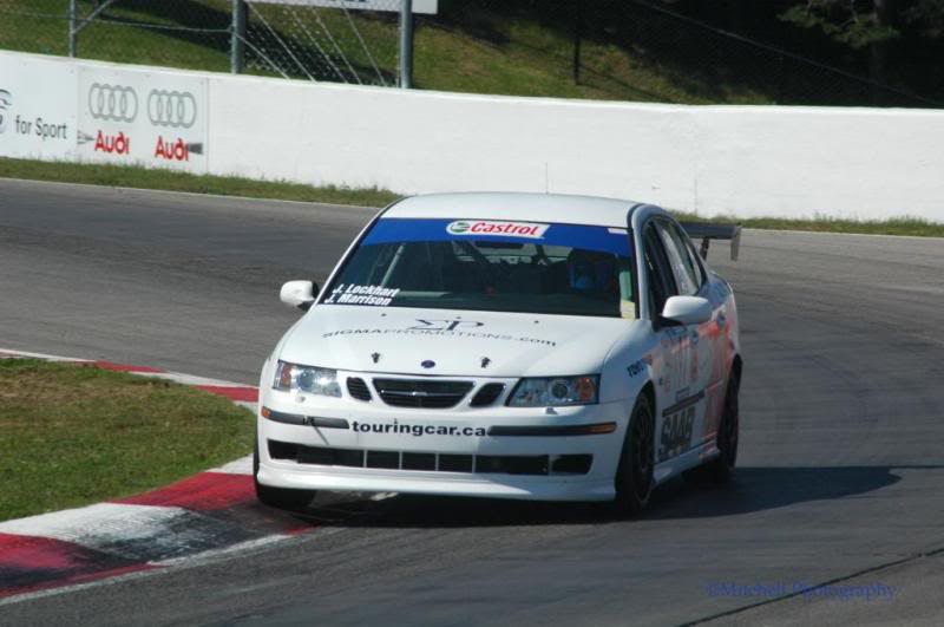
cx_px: 472
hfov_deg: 5.5
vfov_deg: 3.7
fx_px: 9819
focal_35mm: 375
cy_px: 314
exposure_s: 1/400
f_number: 11
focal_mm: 250
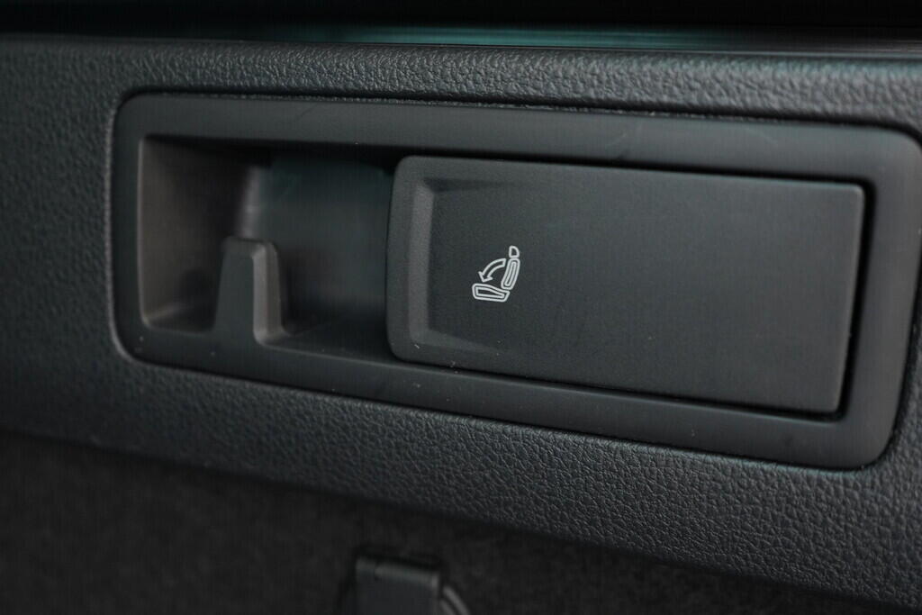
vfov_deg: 36.9
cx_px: 461
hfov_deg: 53.1
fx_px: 922
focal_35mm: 36
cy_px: 308
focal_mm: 24
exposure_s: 1/40
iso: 1000
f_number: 2.8
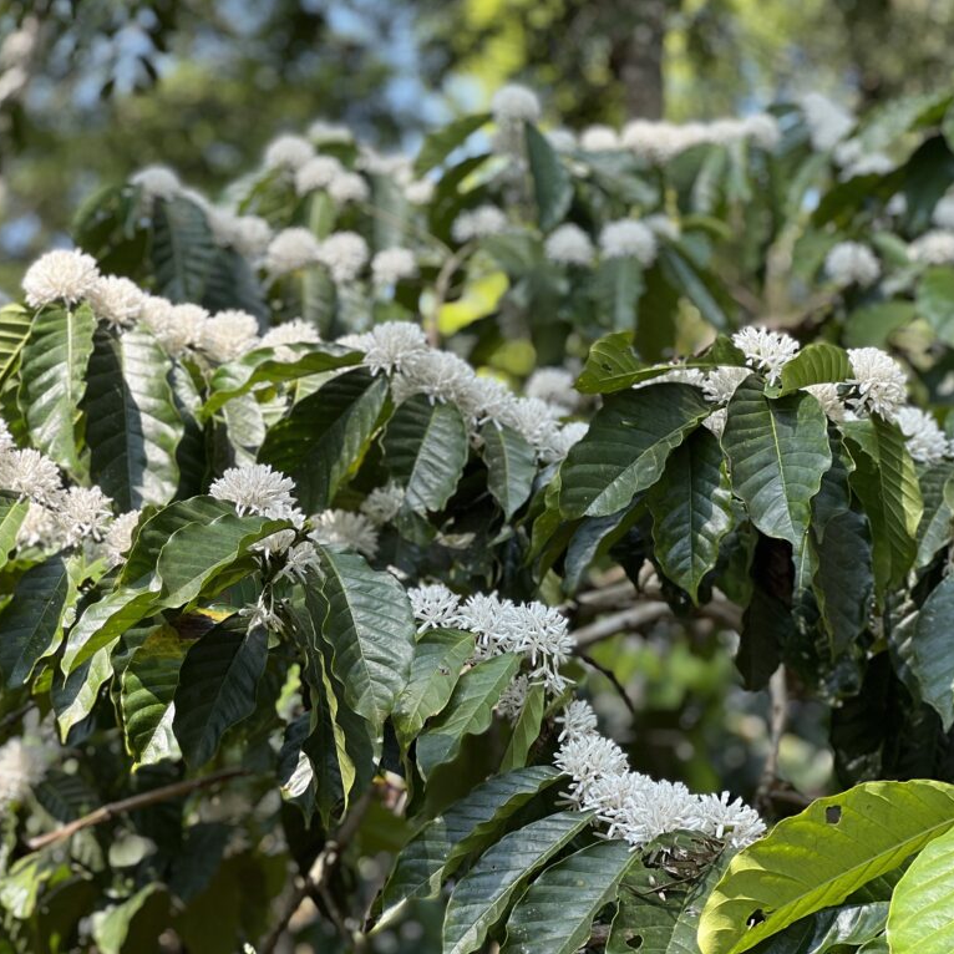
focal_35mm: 91
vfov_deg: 19.1
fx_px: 2837
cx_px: 360
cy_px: 477
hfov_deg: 19.1
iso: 20
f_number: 2.8
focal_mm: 9
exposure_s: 1/121
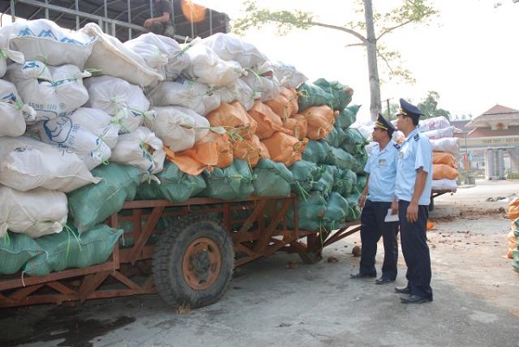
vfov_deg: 40.0
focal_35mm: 33
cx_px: 260
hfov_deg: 57.2
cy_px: 174
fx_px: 476
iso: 100
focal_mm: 22
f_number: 3.8
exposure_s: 1/160
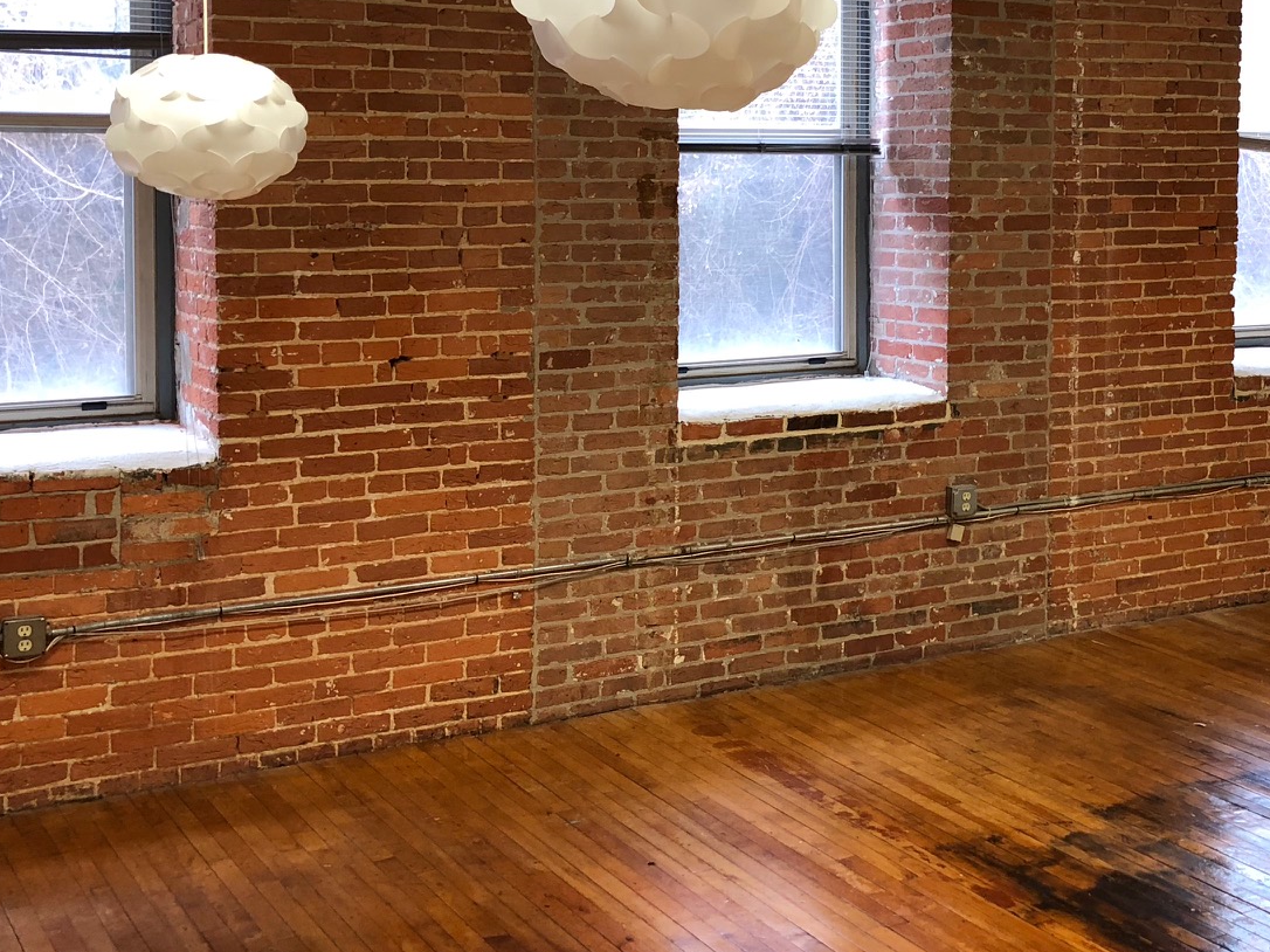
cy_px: 263
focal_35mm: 52
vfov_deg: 27.7
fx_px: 1907
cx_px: 917
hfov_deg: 36.2
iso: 40
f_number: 1.8
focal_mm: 4
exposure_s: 1/20
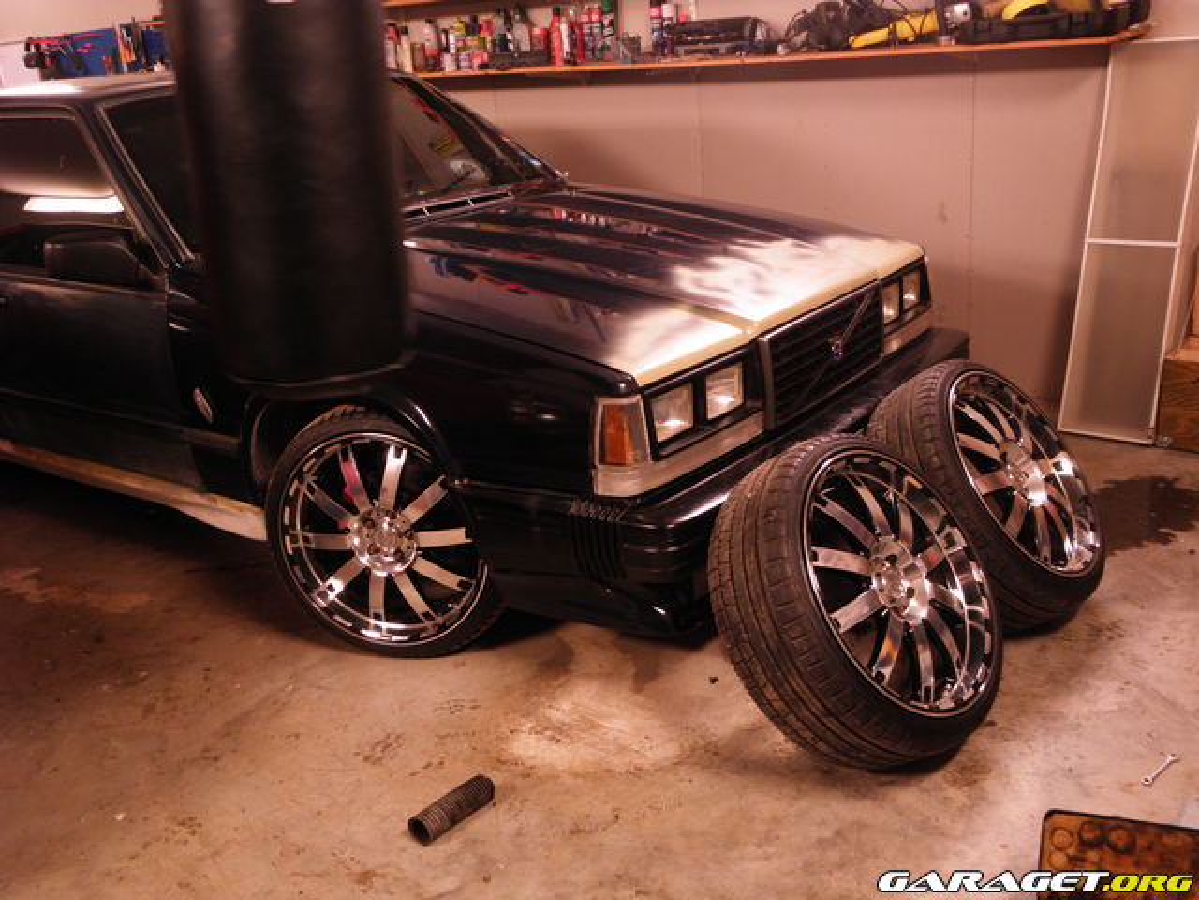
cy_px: 450
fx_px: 1178
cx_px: 600
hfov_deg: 54.0
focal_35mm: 34
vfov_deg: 41.8
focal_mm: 6.07
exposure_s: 1/6
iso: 200
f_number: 3.1
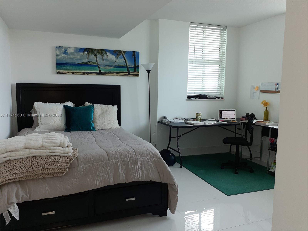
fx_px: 240
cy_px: 116
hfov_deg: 65.3
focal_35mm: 27
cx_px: 154
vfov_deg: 51.4
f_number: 1.9
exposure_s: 1/50
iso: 80
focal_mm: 3.6
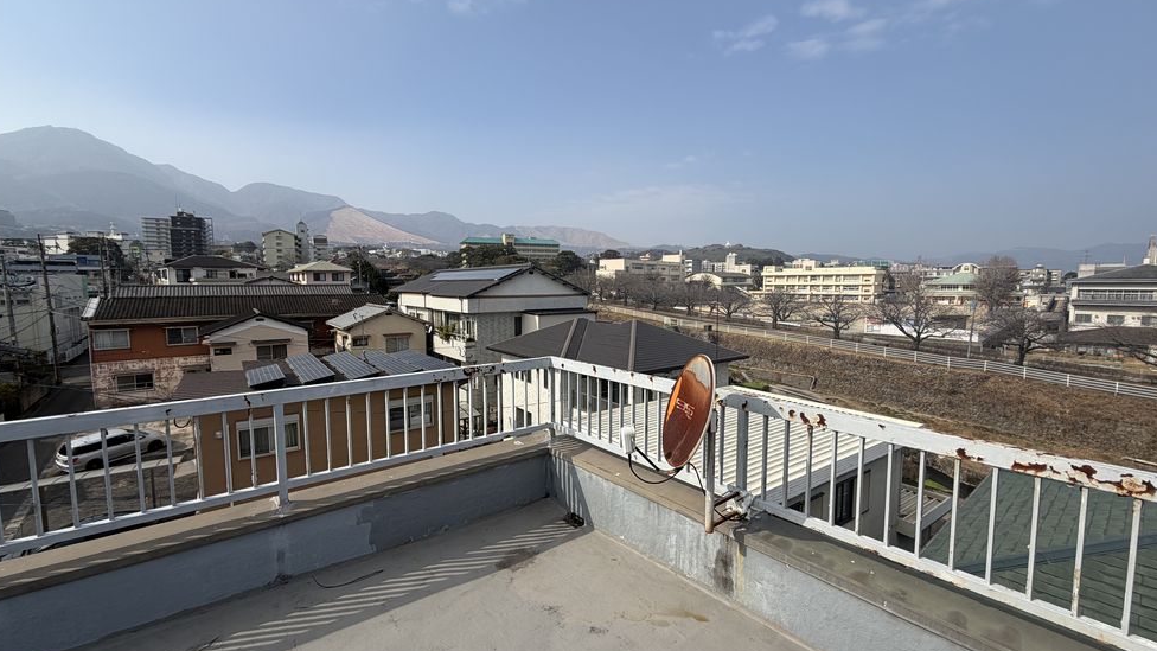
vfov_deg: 67.1
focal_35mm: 16
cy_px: 326
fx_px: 491
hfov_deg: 99.4
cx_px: 573
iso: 20
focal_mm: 2.22
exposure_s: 1/1189
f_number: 2.2
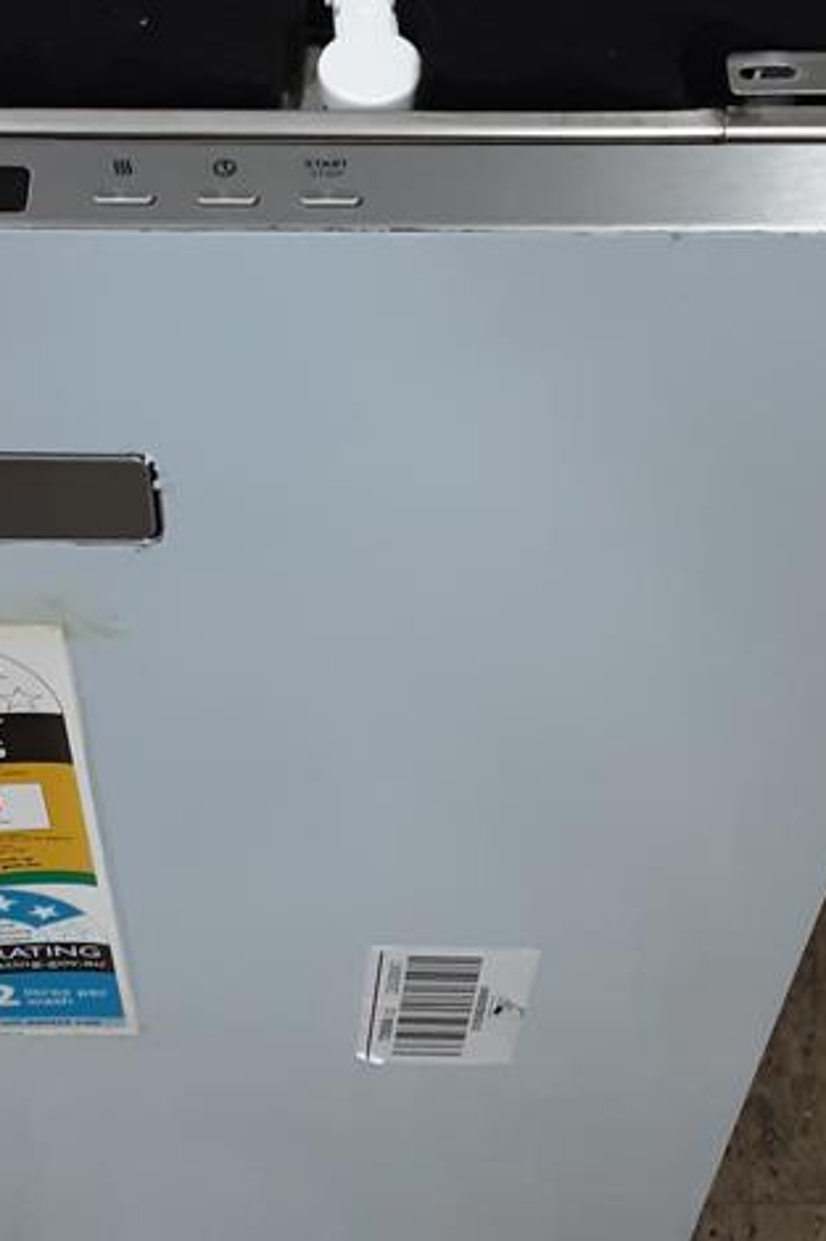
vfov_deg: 32.2
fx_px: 2135
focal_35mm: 62
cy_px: 454
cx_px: 327
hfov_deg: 21.9
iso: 125
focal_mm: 2.9
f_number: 1.9
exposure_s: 1/33
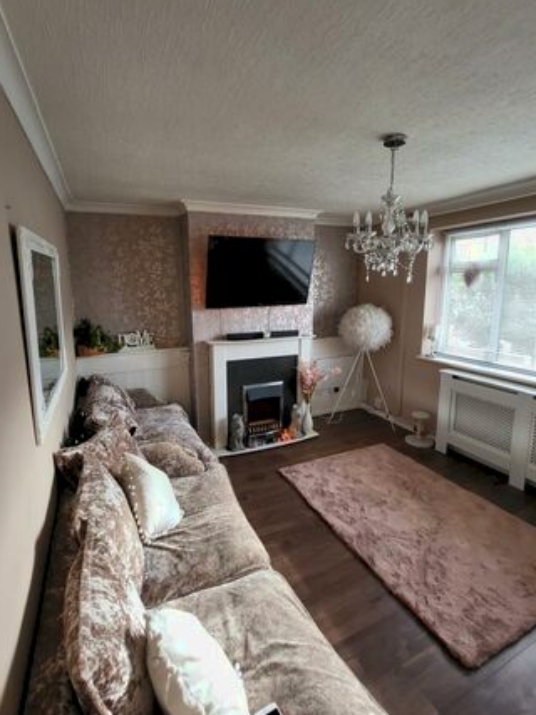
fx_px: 330
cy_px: 341
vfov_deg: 94.4
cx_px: 266
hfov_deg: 78.1
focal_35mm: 16
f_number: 2.2
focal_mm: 1.74
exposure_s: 1/50
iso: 125
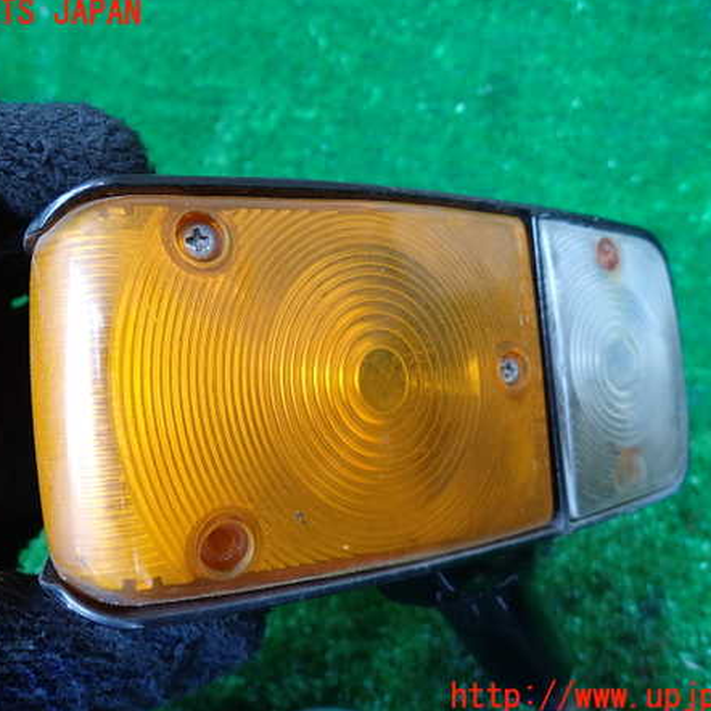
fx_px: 697
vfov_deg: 54.0
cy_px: 356
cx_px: 331
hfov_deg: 54.0
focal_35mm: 30
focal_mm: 4.5
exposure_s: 1/60
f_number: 2
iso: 160
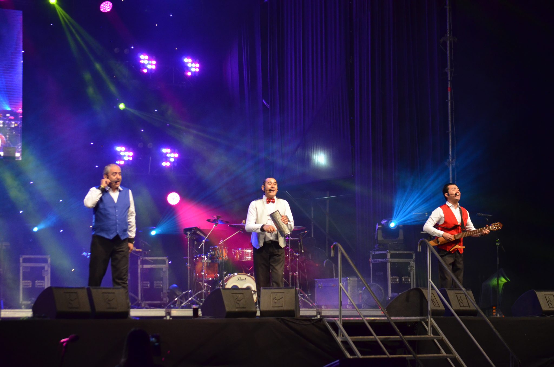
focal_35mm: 105
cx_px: 277
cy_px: 184
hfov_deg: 19.5
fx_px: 1612
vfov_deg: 13.0
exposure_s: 1/200
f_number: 4.2
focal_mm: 70
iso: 1600
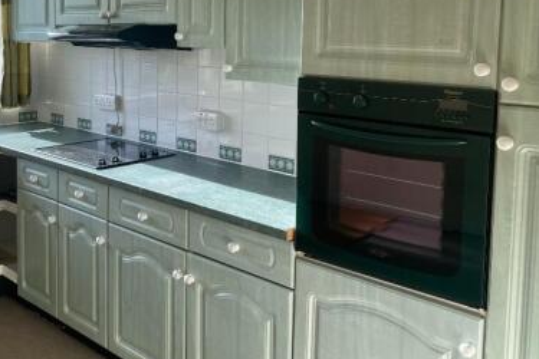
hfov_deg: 45.4
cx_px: 162
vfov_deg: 31.3
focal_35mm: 42
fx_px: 629
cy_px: 87
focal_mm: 4.25
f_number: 1.8
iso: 32
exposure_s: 1/429
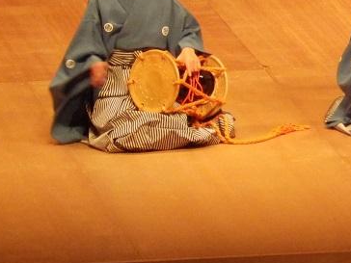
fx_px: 7808
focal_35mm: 770
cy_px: 22
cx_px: 470
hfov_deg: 2.6
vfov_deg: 1.9
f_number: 5.8
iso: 800
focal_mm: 50.1
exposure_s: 1/80
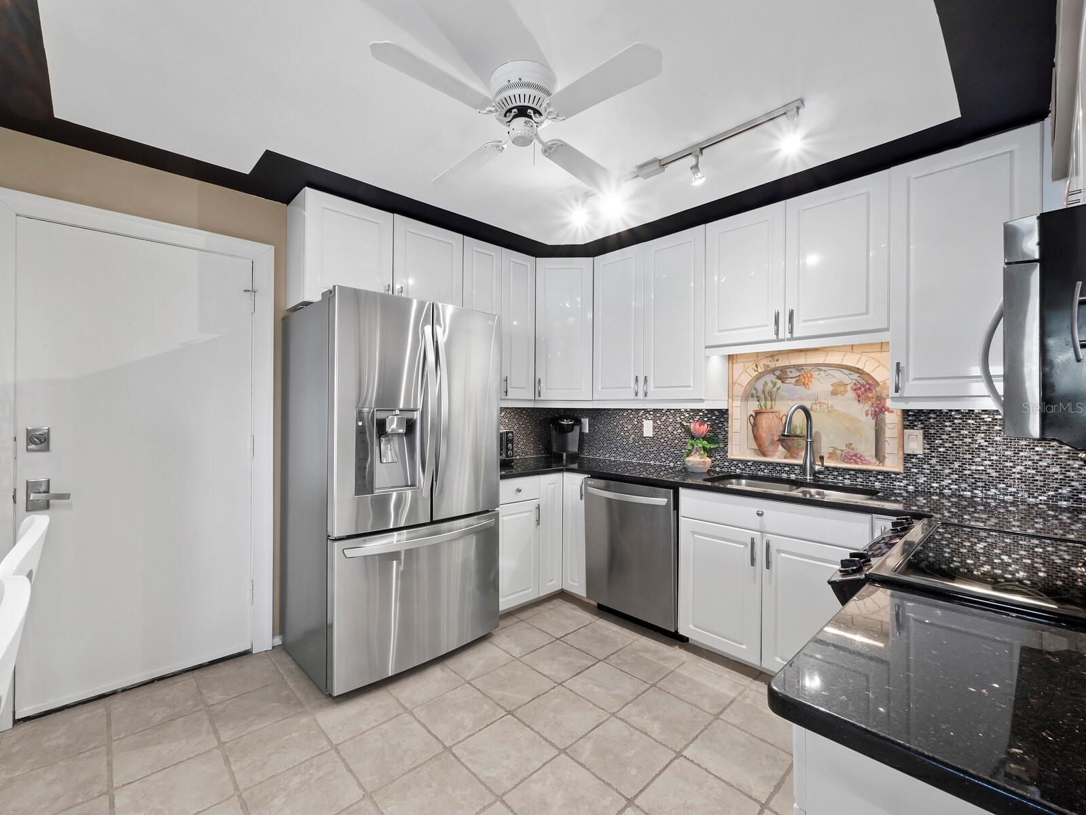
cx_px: 543
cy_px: 408
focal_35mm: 14
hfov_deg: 102.1
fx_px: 439
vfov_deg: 85.7
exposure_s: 1.3
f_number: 11
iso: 400
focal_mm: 7
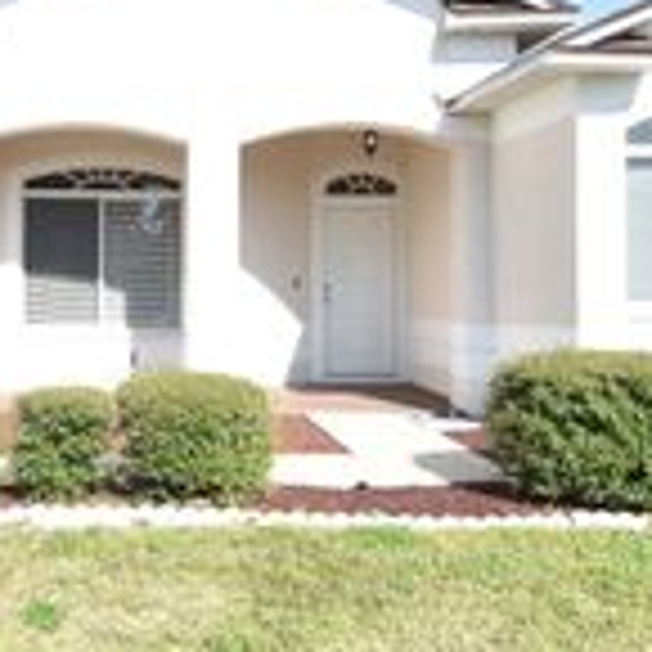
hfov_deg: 36.6
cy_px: 259
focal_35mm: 44
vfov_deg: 38.2
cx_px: 99
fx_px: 938
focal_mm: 10
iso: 800
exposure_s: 1/4000
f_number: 3.5
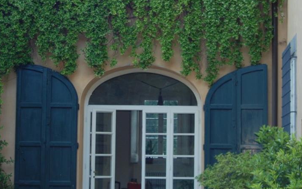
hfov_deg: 19.4
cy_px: 69
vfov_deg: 12.2
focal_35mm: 107
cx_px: 122
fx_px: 882
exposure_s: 1/125
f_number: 3.5
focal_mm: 31
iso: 200
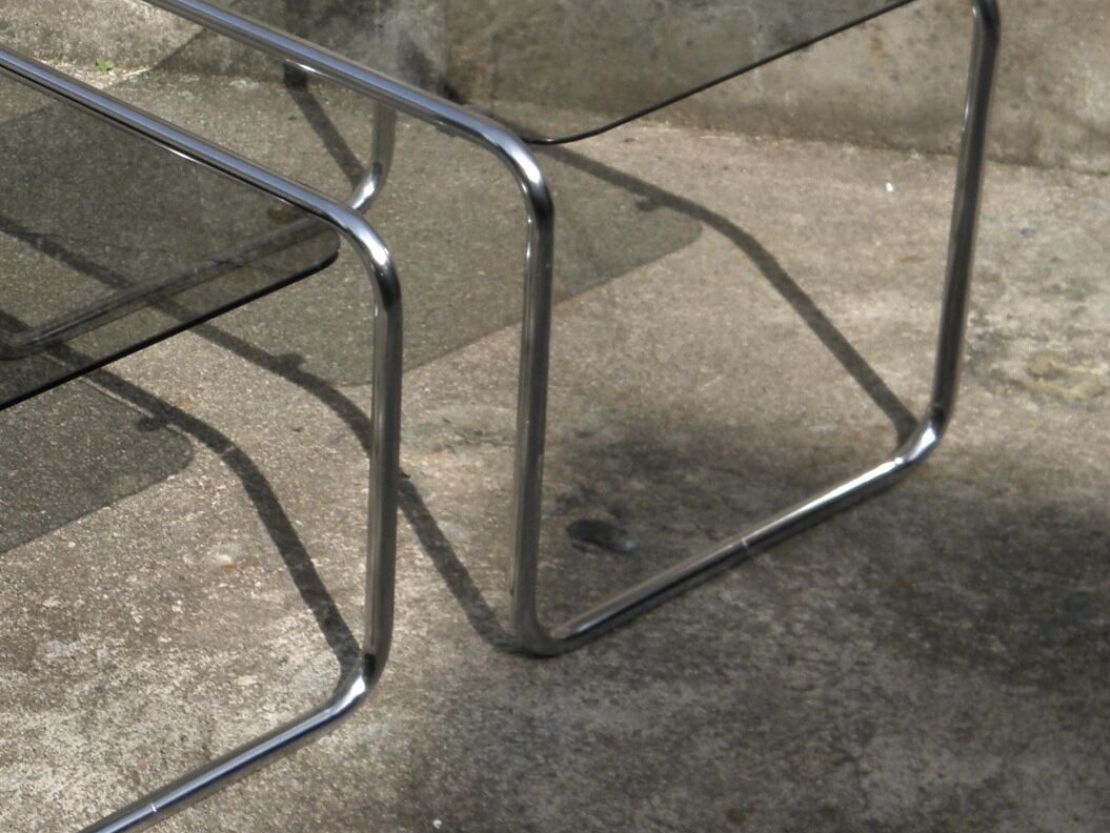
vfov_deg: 13.0
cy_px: 361
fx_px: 3657
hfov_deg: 16.7
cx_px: -118
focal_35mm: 114
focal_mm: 8.6
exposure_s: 1/500
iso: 100
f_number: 3.9
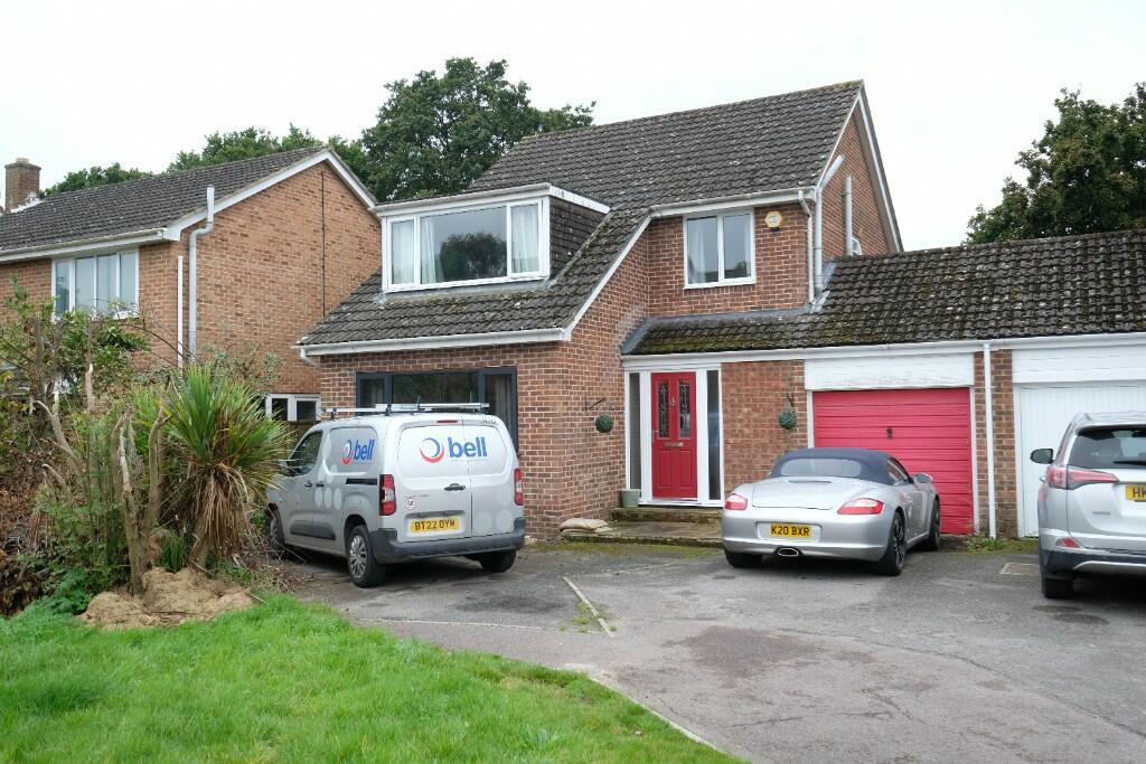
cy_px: 382
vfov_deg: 42.3
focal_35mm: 31
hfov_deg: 60.3
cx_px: 573
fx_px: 987
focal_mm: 20.9
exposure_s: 1/180
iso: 200
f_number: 4
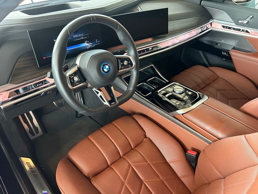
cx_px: 129
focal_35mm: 26
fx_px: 194
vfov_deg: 53.1
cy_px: 97
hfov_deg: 67.3
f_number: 1.5
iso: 400
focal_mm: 5.7
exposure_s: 1/50
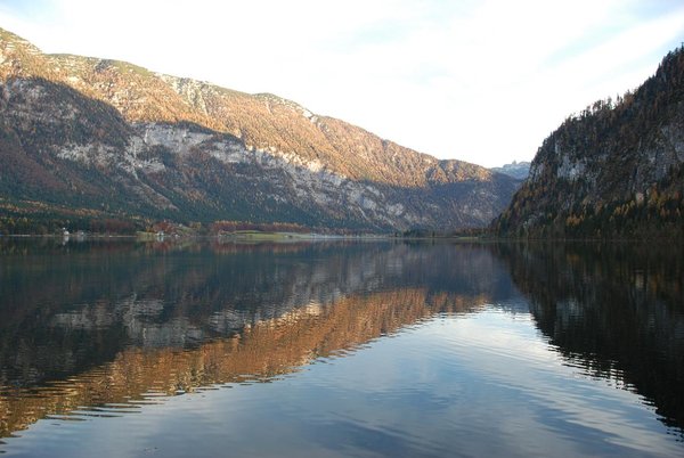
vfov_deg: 48.1
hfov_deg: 67.3
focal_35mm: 27
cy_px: 229
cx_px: 342
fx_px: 514
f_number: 4
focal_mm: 18
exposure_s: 1/60
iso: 100
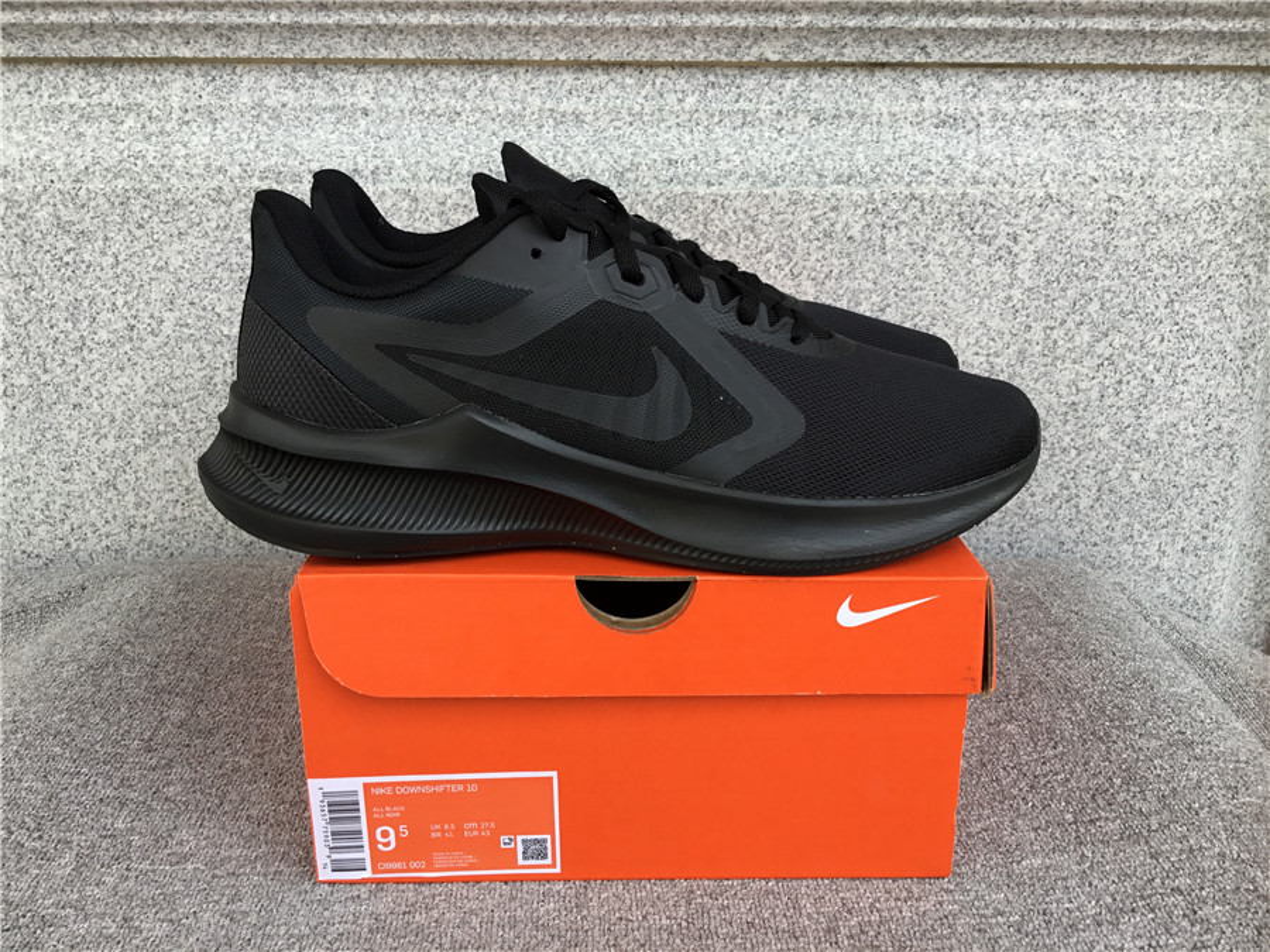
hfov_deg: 58.4
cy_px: 476
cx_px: 635
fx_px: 1137
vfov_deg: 45.4
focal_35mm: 31
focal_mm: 3.3
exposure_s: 1/140
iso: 25
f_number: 2.4
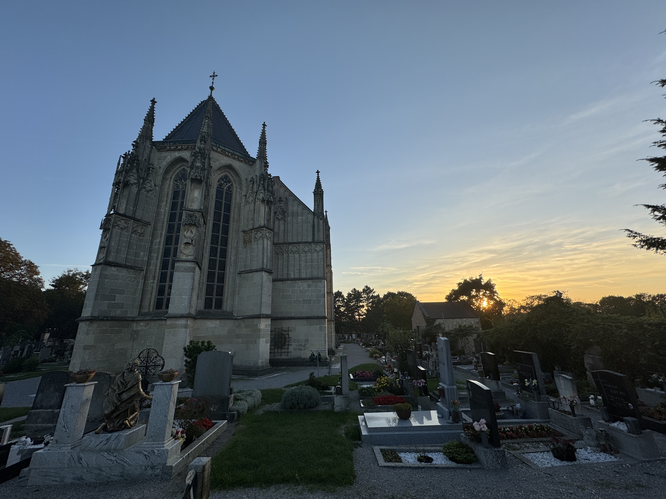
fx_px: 269
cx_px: 333
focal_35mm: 14
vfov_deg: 85.7
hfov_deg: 102.1
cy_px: 250
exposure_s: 1/899
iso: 50
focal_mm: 2.22
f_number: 2.2
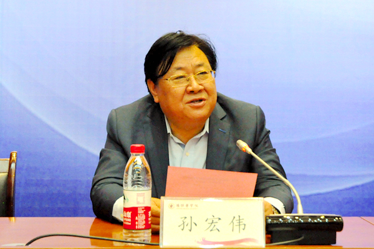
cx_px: 187
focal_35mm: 46
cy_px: 124
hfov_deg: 42.3
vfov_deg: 28.9
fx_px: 483
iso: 3200
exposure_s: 1/50
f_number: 7.1
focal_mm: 31
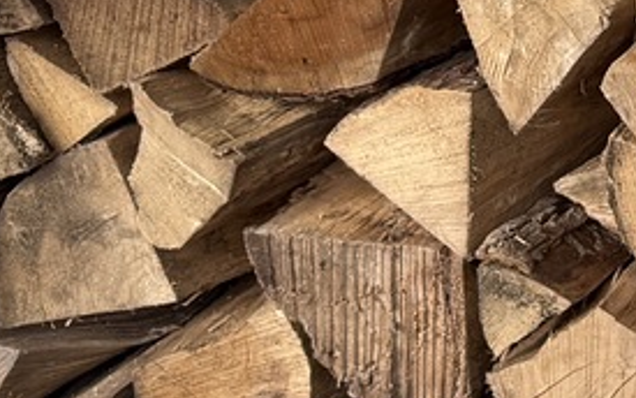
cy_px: 101
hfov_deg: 13.2
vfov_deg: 9.4
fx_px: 2410
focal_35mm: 139
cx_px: 1223
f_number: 1.78
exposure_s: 1/593
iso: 80
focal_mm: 6.76
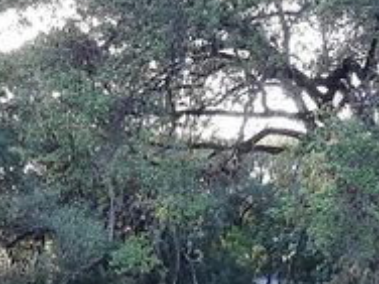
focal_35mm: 69
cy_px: 345
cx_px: 175
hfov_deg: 28.2
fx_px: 755
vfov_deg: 19.9
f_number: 1.7
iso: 40
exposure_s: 1/127
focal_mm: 3.92
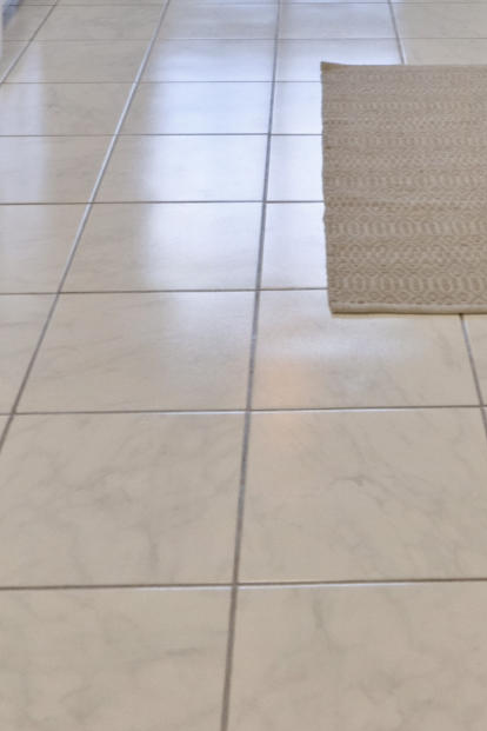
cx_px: 332
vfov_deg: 27.1
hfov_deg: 23.3
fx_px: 1177
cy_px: -292
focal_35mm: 58
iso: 320
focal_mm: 12
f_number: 8
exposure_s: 1/13
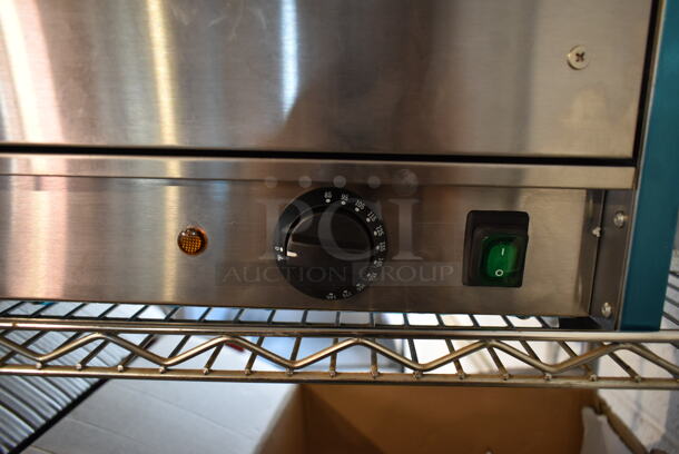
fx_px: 510
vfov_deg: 48.0
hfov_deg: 67.3
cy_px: 227
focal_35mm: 27
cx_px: 340
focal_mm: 18
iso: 1000
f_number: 3.5
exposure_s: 1/30
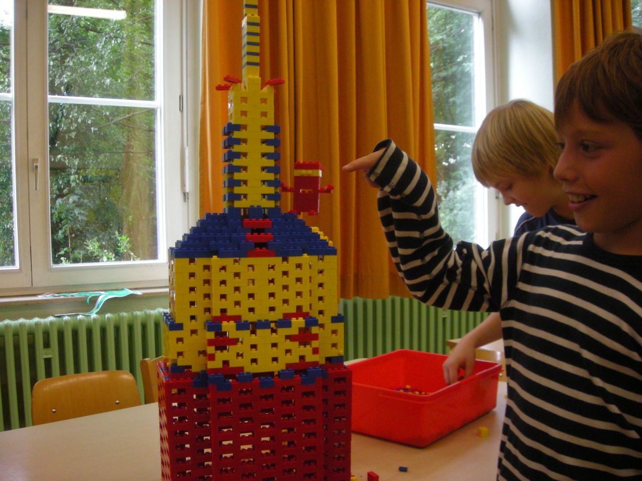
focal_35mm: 35
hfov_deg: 52.6
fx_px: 649
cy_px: 240
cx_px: 321
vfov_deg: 40.7
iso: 253
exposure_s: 1/71.8
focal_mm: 5.7
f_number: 2.8
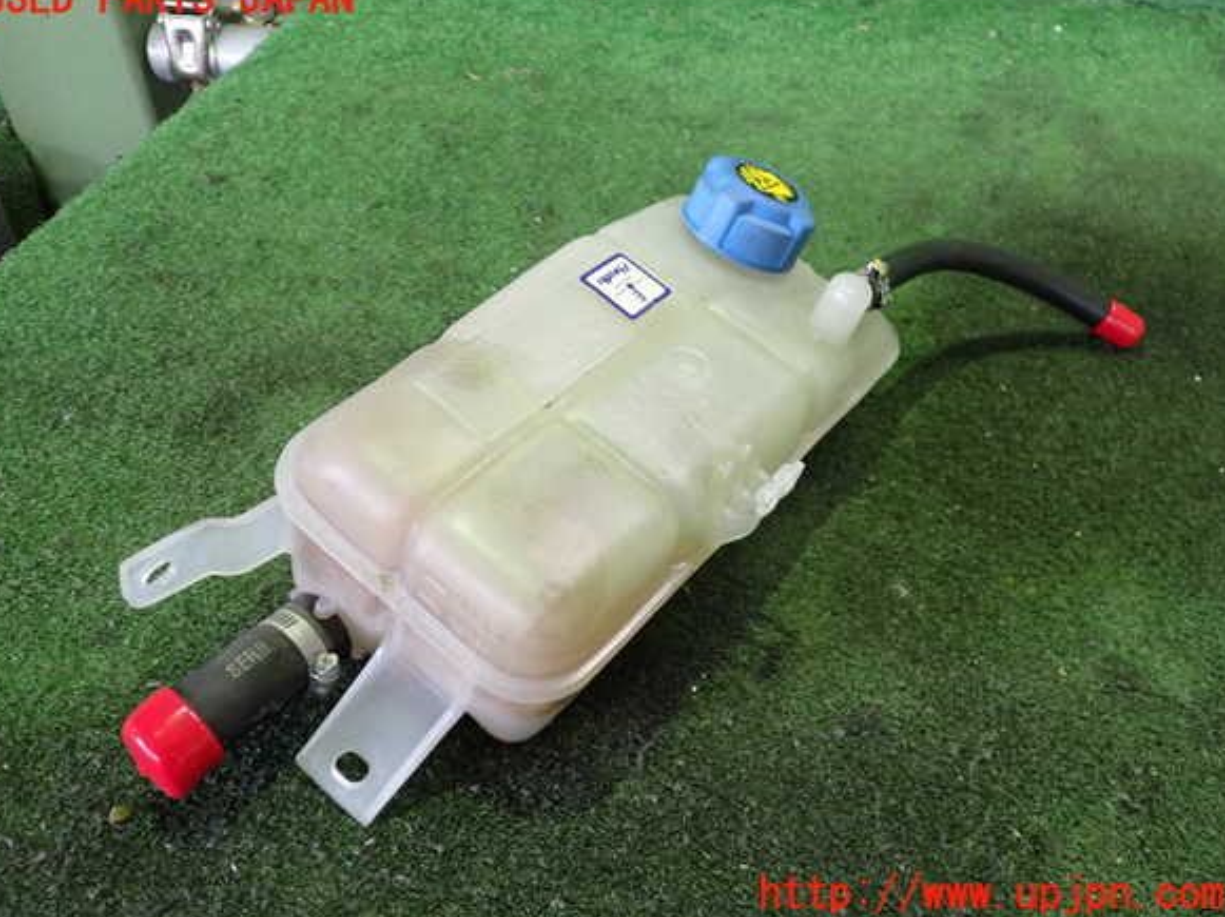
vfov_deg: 45.4
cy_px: 447
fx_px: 1096
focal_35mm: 31
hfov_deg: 58.4
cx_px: 603
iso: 400
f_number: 2.3
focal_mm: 5.4
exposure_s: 1/30
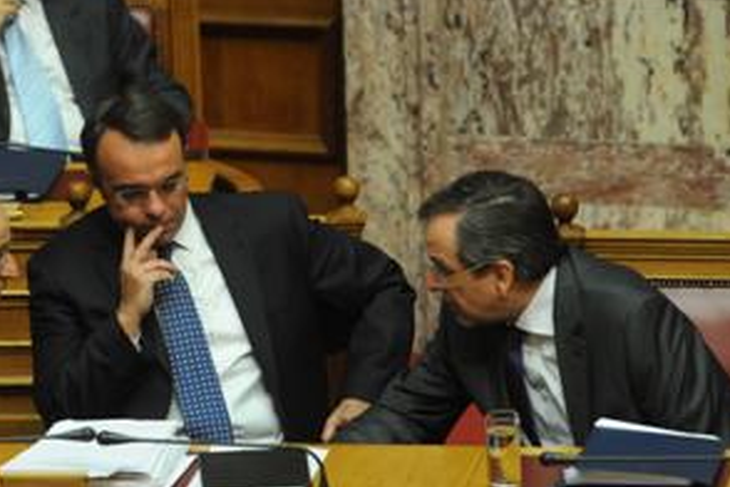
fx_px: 9266
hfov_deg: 4.5
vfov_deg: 3.0
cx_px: 189
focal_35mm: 457
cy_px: 266
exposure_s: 1/160
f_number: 5.6
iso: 2000
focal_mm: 300
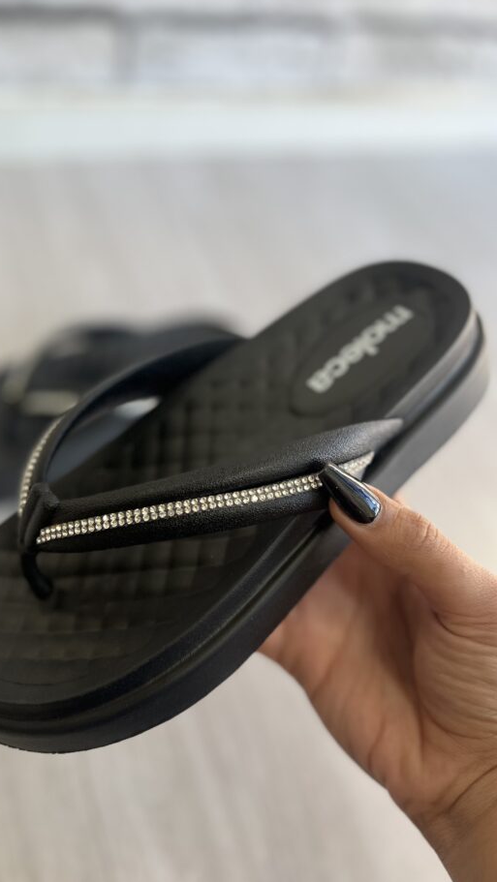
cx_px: 202
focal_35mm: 29
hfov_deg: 40.1
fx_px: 679
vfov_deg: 66.1
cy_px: 438
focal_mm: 5.7
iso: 64
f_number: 1.5
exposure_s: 1/120
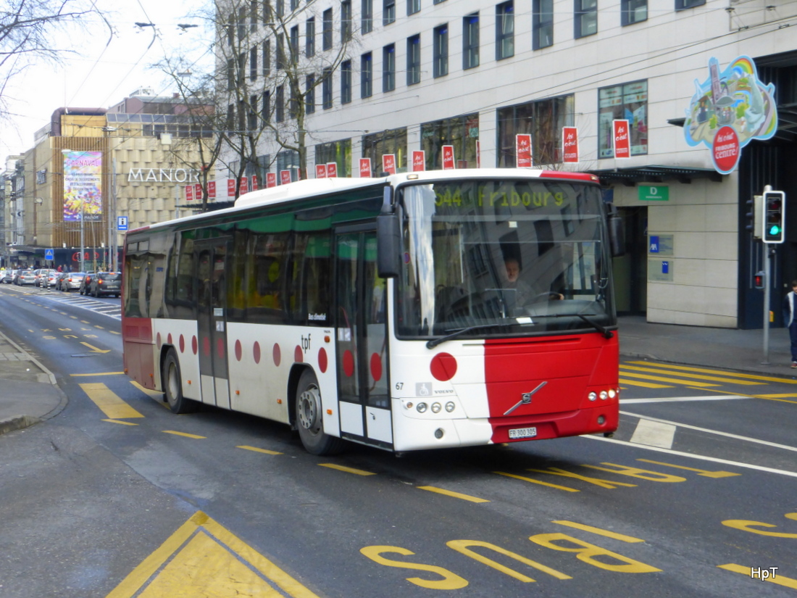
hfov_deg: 33.8
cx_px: 398
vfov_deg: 25.7
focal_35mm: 57
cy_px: 299
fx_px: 1312
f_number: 4.6
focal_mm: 9.7
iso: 200
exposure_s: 1/250
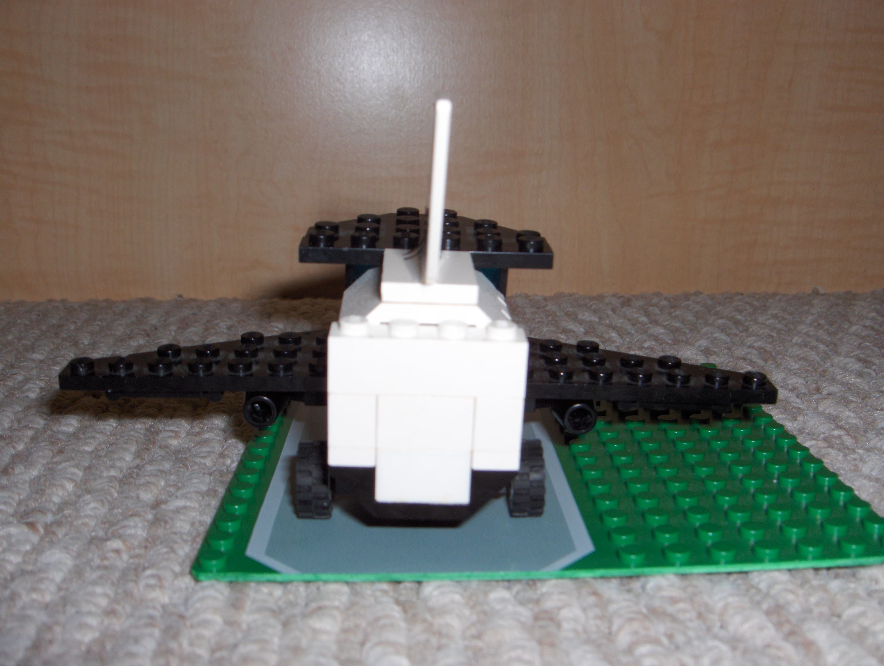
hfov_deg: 47.8
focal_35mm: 39
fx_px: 997
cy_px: 333
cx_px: 442
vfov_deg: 36.9
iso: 100
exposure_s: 1/60
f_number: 4.8
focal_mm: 8
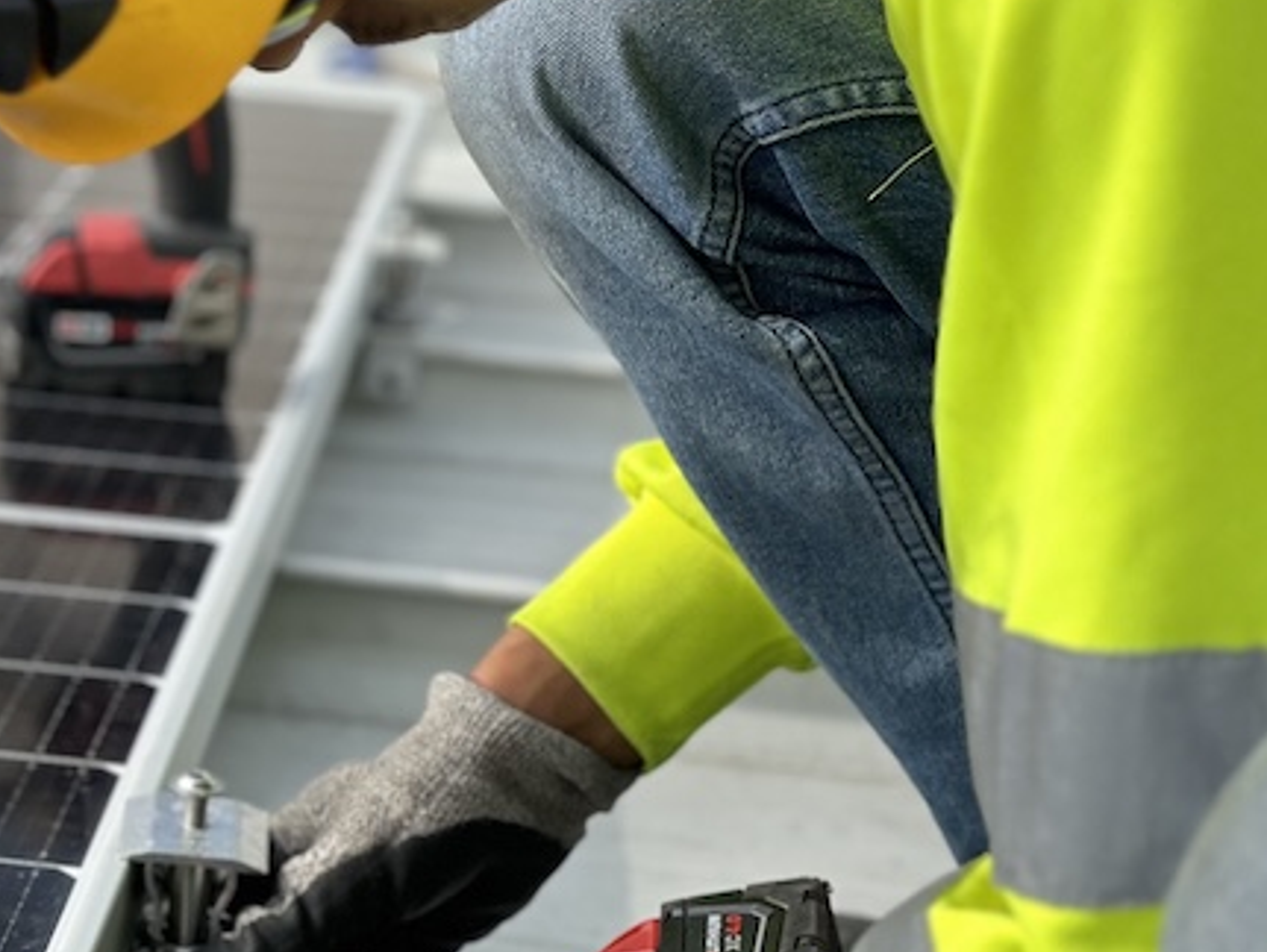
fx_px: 3260
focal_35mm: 89
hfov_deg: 21.7
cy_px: 743
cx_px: 235
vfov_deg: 16.5
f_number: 1.78
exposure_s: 1/2890
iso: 100
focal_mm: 6.86
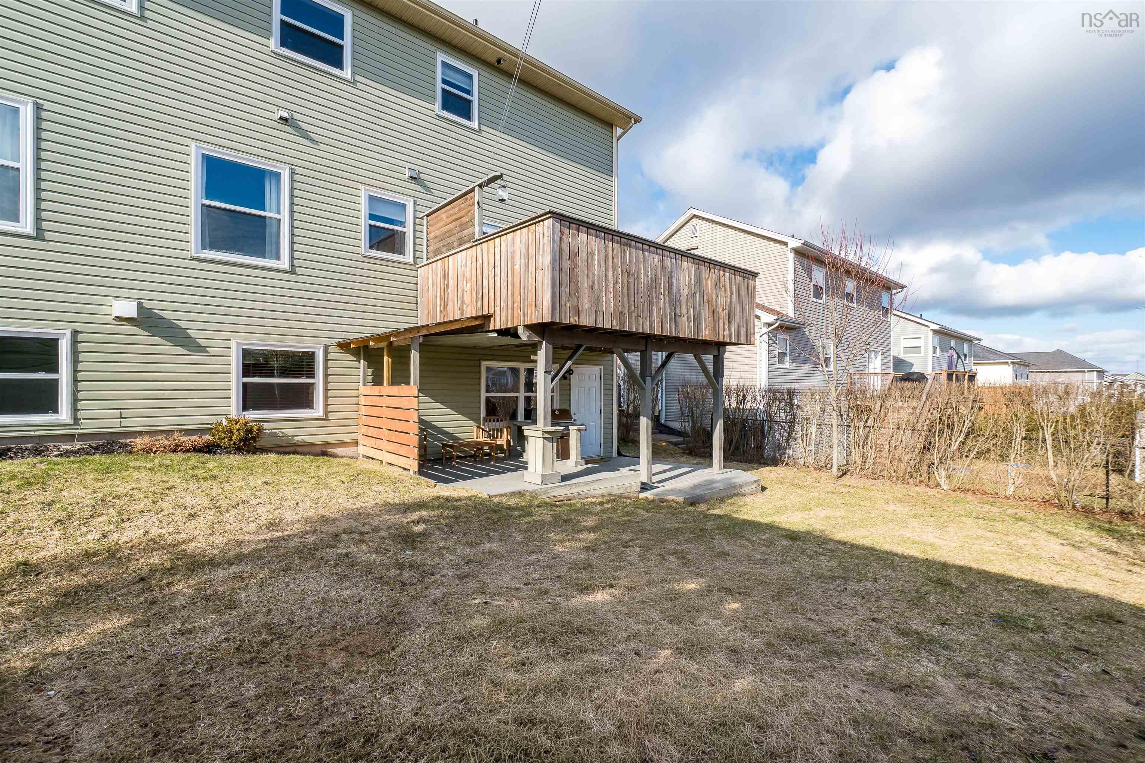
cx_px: 572
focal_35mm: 15
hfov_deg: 100.4
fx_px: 477
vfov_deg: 77.3
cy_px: 382
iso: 400
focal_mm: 10
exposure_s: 1/1000
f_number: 7.1
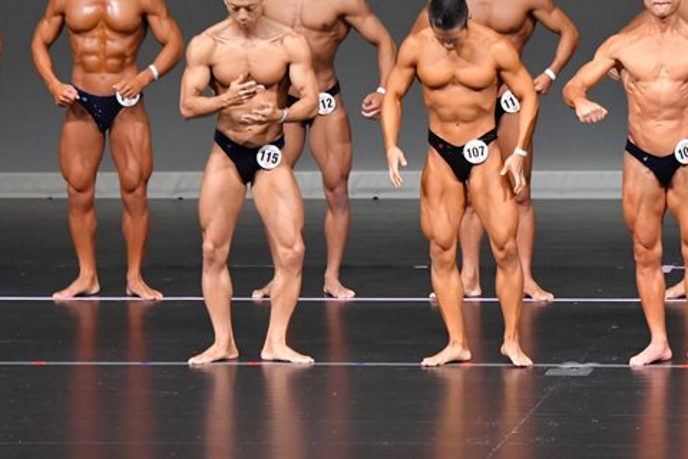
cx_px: 504
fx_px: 6937
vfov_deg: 3.8
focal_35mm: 363
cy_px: 166
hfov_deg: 5.7
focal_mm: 150
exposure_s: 1/400
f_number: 5.6
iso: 5000
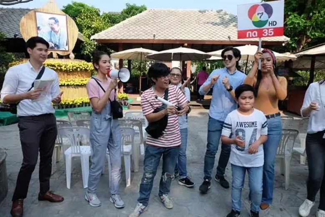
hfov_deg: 73.7
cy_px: 108
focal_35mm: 24
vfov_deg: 53.1
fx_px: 217
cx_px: 162
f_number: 4.5
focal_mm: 16
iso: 800
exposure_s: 1/1300
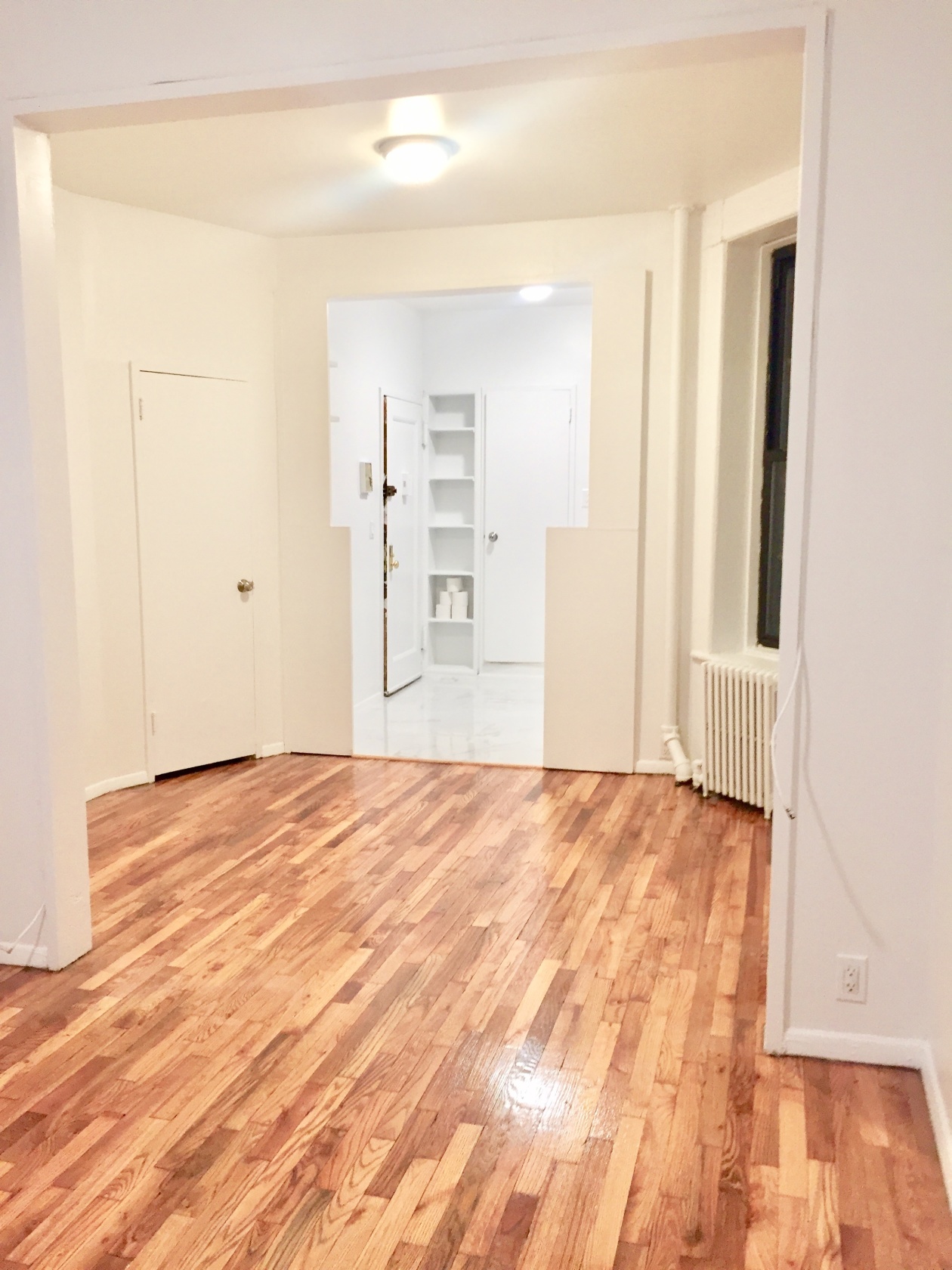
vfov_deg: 61.7
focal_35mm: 29
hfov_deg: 48.2
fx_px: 1063
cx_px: 476
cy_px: 635
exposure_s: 1/30
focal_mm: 4.15
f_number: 2.2
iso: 100
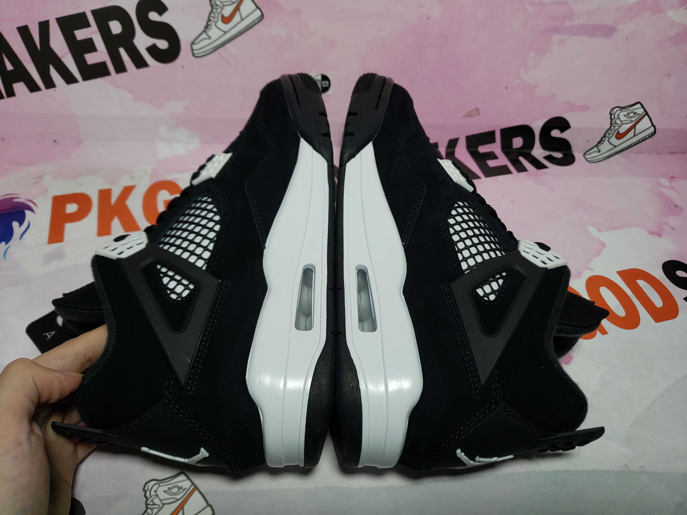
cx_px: 344
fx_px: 516
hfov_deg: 67.3
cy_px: 258
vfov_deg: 53.1
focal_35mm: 26
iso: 50
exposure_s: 1/781
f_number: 1.5
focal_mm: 4.3
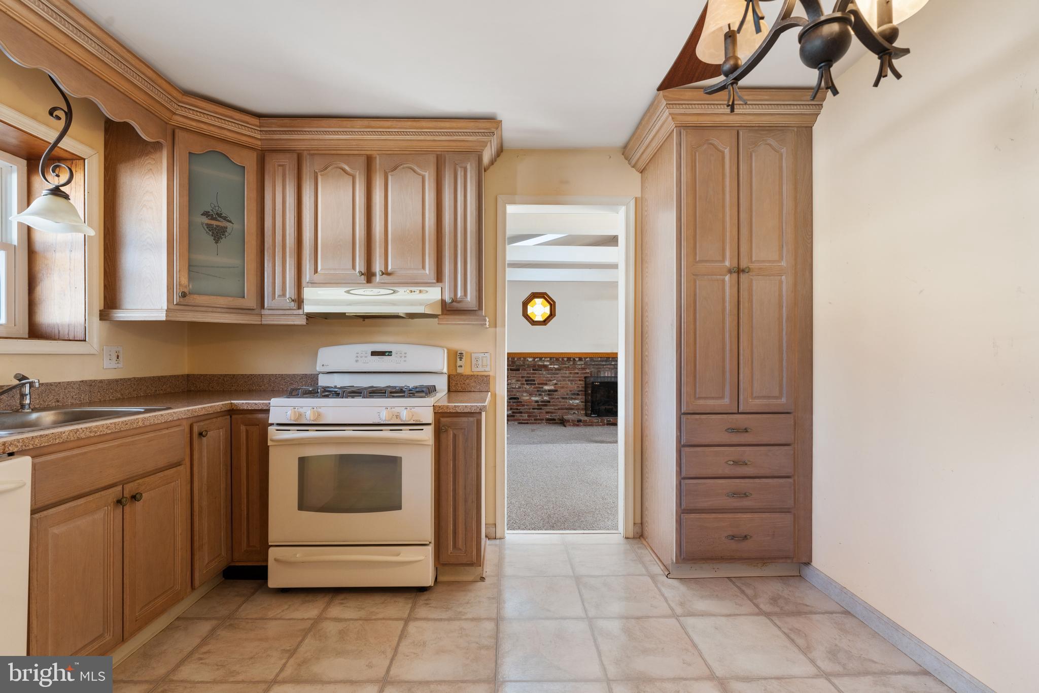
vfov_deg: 73.7
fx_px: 462
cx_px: 520
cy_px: 346
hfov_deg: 96.7
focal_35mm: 16
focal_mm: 16
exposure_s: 1/4
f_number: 8
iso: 400
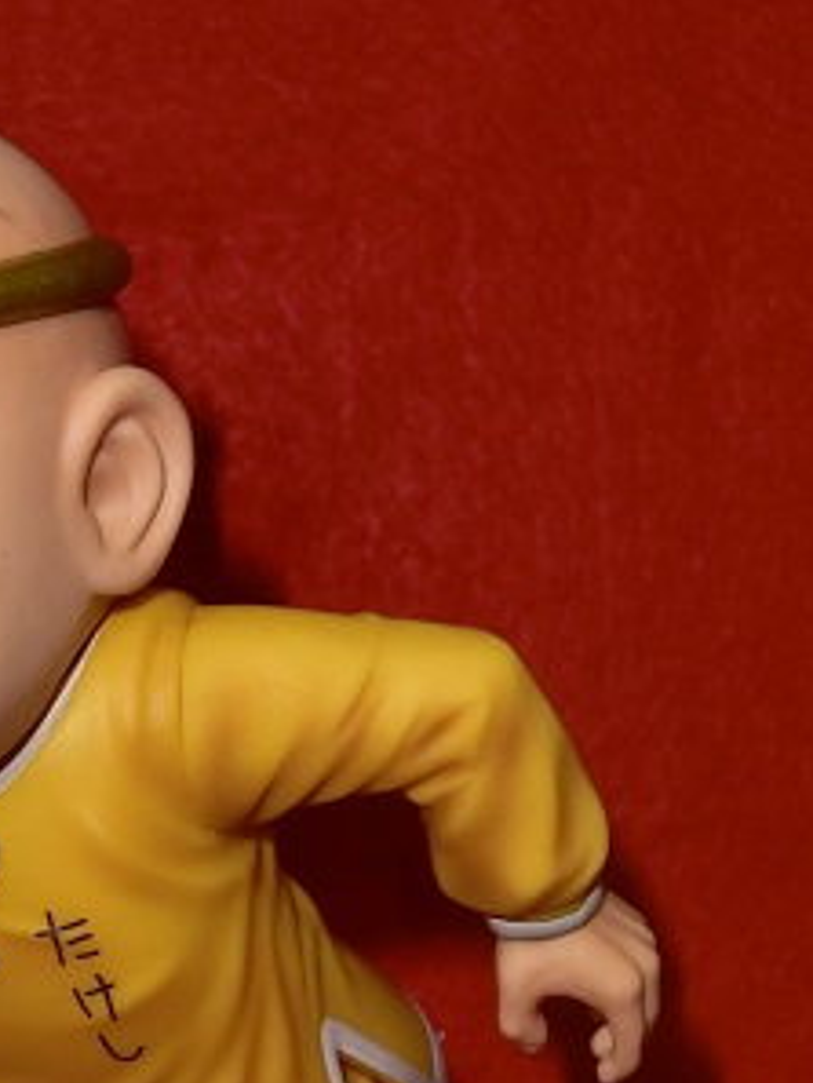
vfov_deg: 21.2
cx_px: -24
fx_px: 2848
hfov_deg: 15.9
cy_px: 881
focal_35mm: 91
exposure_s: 1/50
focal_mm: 7.87
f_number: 4.2
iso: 100
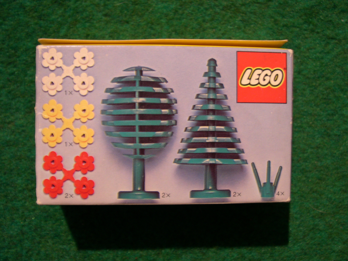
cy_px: 130
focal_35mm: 38
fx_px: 382
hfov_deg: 49.0
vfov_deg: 37.7
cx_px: 174
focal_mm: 8
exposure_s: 1/5.5
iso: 136
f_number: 2.8
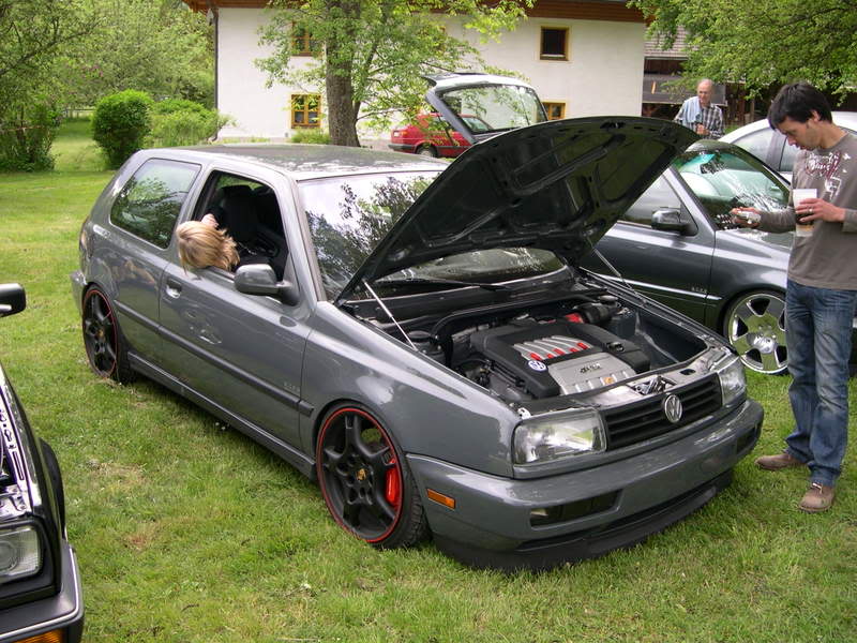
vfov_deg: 37.7
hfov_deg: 49.0
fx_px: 941
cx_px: 428
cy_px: 322
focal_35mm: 38
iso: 100
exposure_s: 1/271
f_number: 2.8
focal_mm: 8
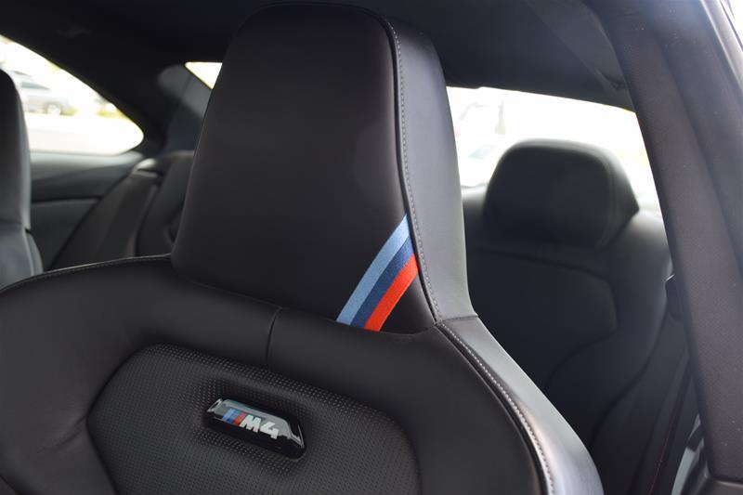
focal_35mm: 39
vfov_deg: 34.2
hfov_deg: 49.6
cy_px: 248
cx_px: 372
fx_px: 805
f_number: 5
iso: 400
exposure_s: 1/100
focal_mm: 26
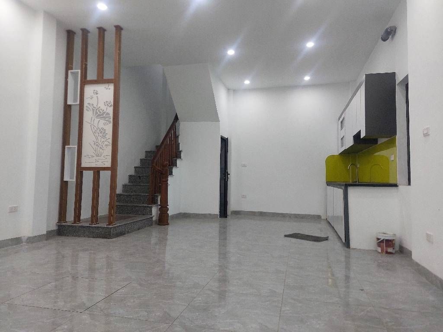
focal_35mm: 25
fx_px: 320
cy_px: 166
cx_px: 222
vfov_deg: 54.9
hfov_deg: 69.4
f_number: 1.8
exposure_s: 1/100
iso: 160
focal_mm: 5.23
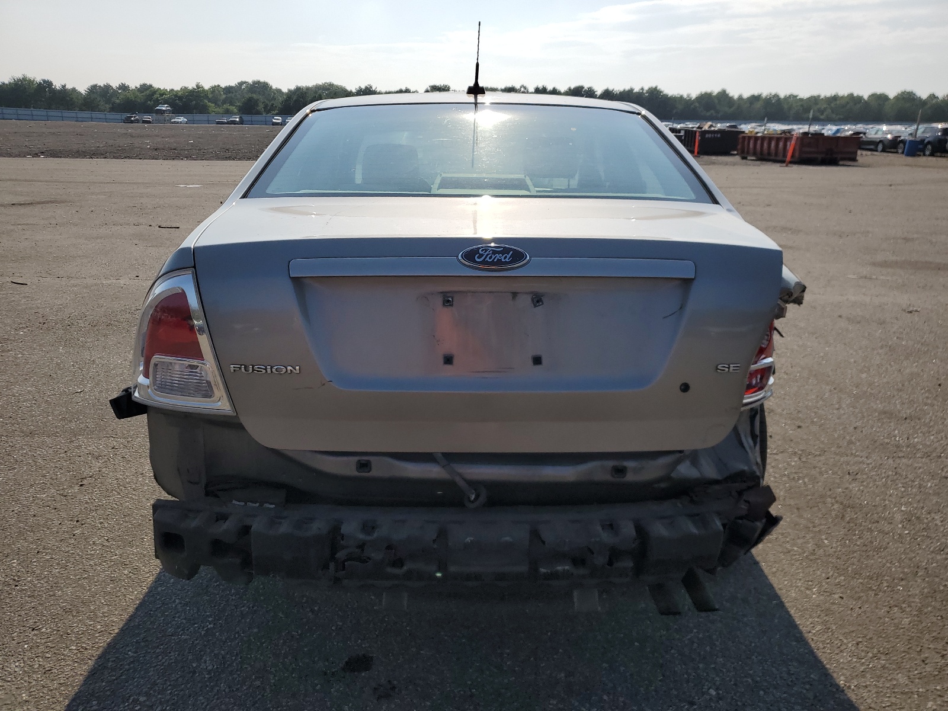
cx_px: 474
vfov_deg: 53.1
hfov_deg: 67.3
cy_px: 356
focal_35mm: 26
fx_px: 712
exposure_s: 1/10000
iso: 50
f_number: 1.5
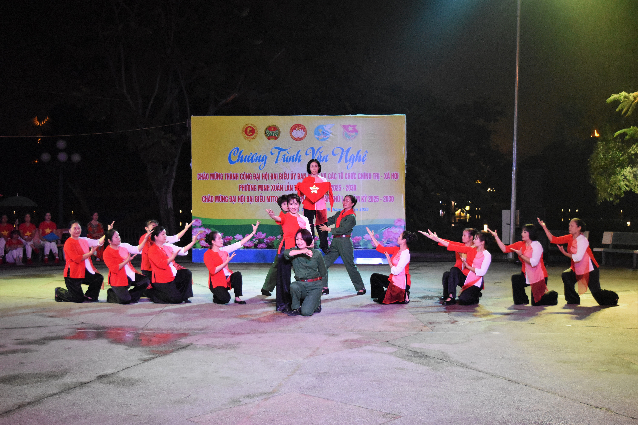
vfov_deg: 29.9
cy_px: 212
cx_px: 319
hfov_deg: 43.6
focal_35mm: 45
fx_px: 797
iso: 4000
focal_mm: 30
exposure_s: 1/60
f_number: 4.2
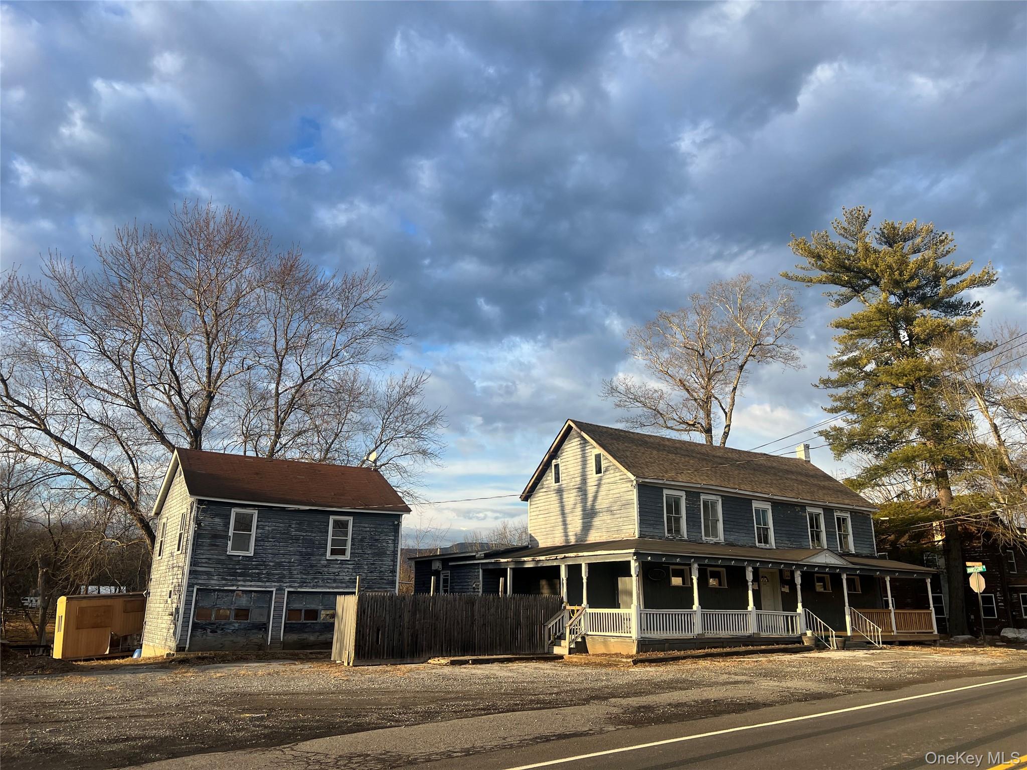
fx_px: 771
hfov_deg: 67.3
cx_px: 514
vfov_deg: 53.1
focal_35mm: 26
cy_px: 385
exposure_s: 1/1266
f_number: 1.5
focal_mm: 5.7
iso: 50
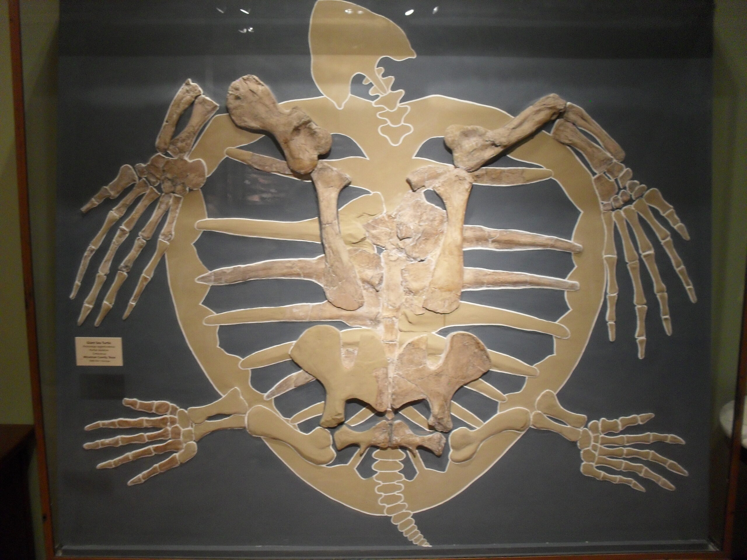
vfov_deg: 40.7
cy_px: 280
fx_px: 755
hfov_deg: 52.6
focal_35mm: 35
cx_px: 374
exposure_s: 1/15
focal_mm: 6.3
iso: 200
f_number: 3.2
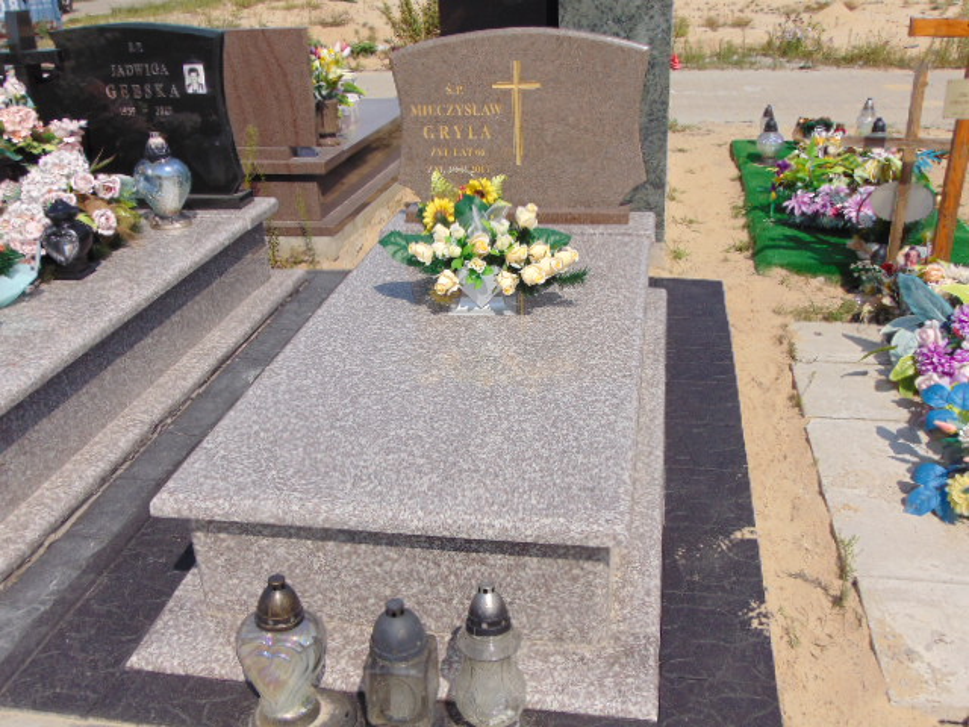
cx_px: 484
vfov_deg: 40.7
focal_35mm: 35
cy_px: 364
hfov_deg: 52.6
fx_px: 980
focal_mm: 6.3
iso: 80
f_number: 8.3
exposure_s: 1/400
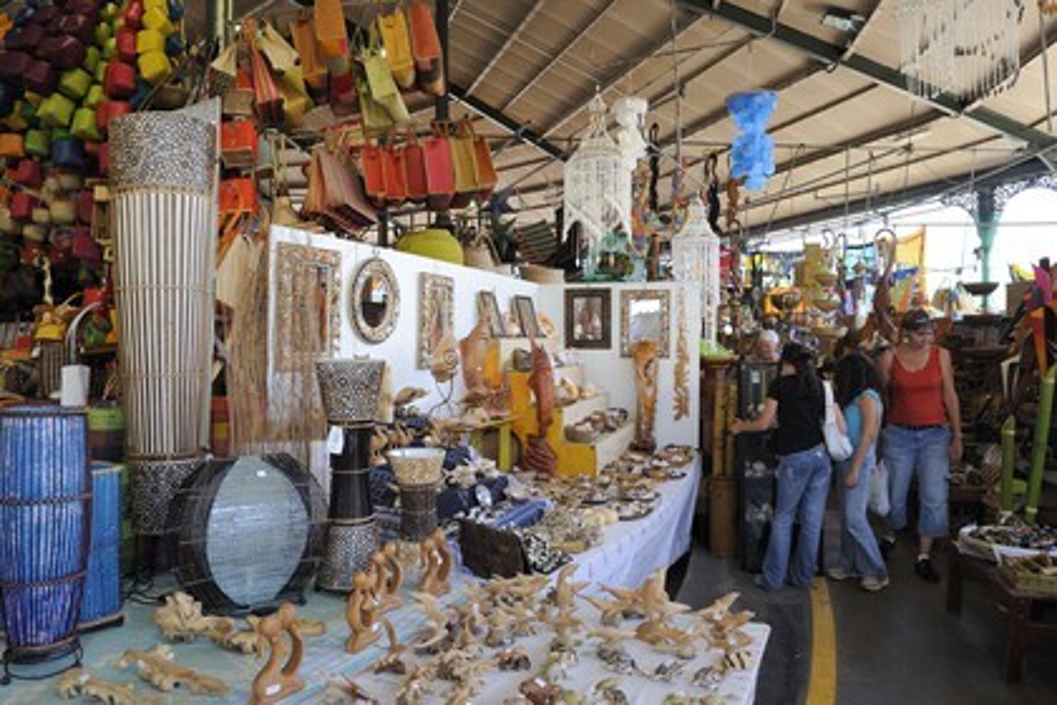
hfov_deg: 73.7
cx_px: 528
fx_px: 705
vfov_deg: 53.1
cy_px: 352
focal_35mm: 24
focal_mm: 24
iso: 800
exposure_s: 1/60
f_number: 6.3
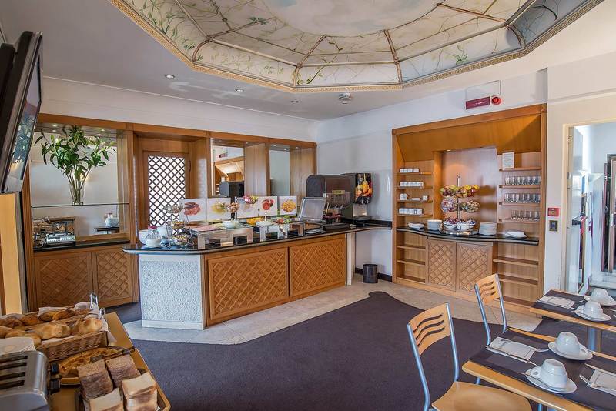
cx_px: 308
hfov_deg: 90.0
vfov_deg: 67.4
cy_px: 206
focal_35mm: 18
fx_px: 308
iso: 640
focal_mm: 18
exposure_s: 1/10
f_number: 9
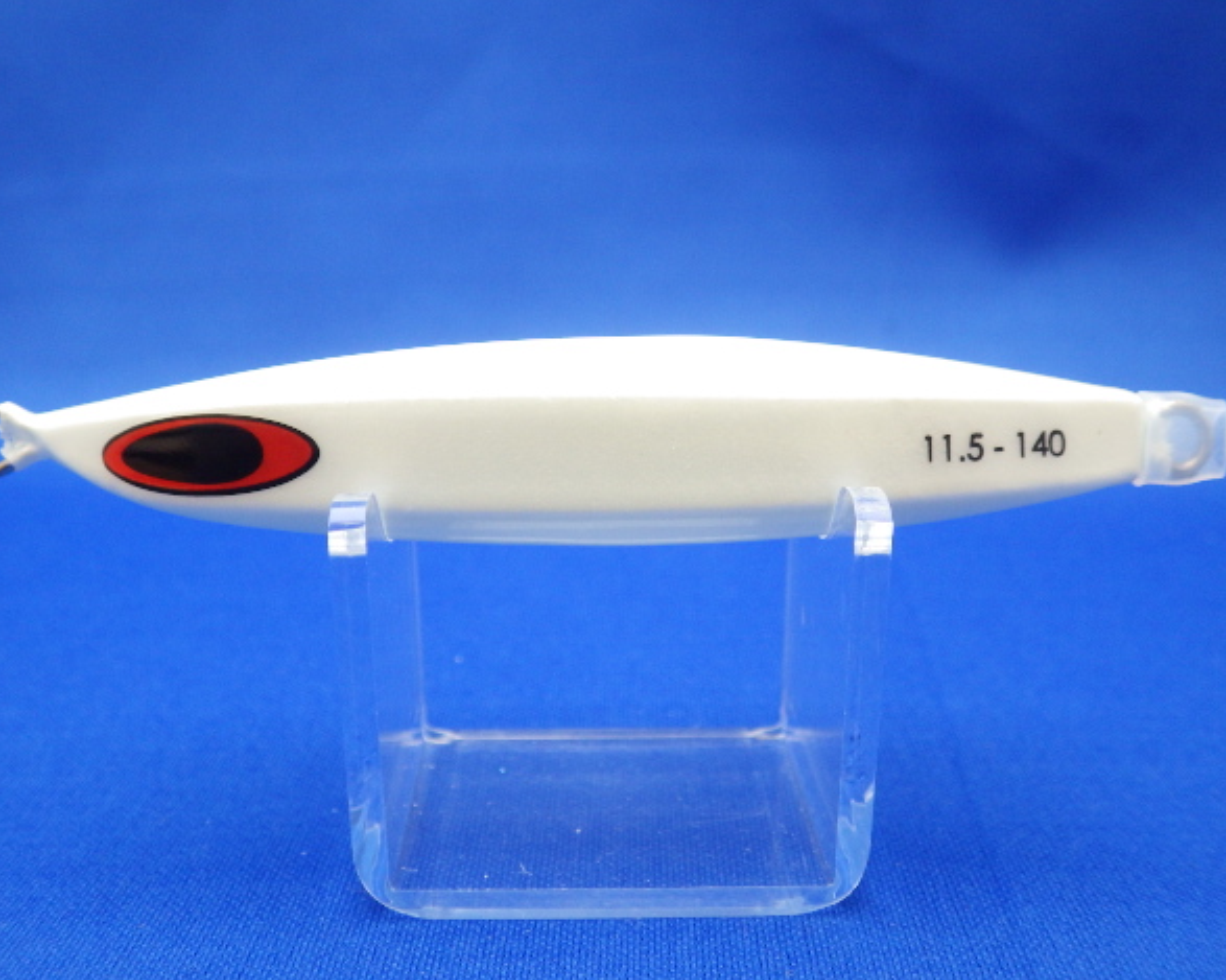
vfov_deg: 44.5
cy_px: 487
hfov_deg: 54.2
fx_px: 1197
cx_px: 602
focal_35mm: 33
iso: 320
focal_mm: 5.5
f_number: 2.3
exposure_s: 1/45
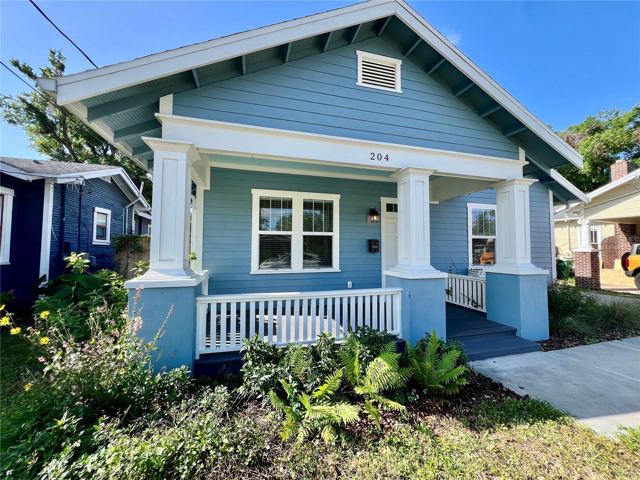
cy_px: 240
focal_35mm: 13
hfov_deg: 106.2
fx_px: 240
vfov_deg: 89.9
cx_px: 320
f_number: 1.8
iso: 32
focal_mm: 1.57
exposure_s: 1/497
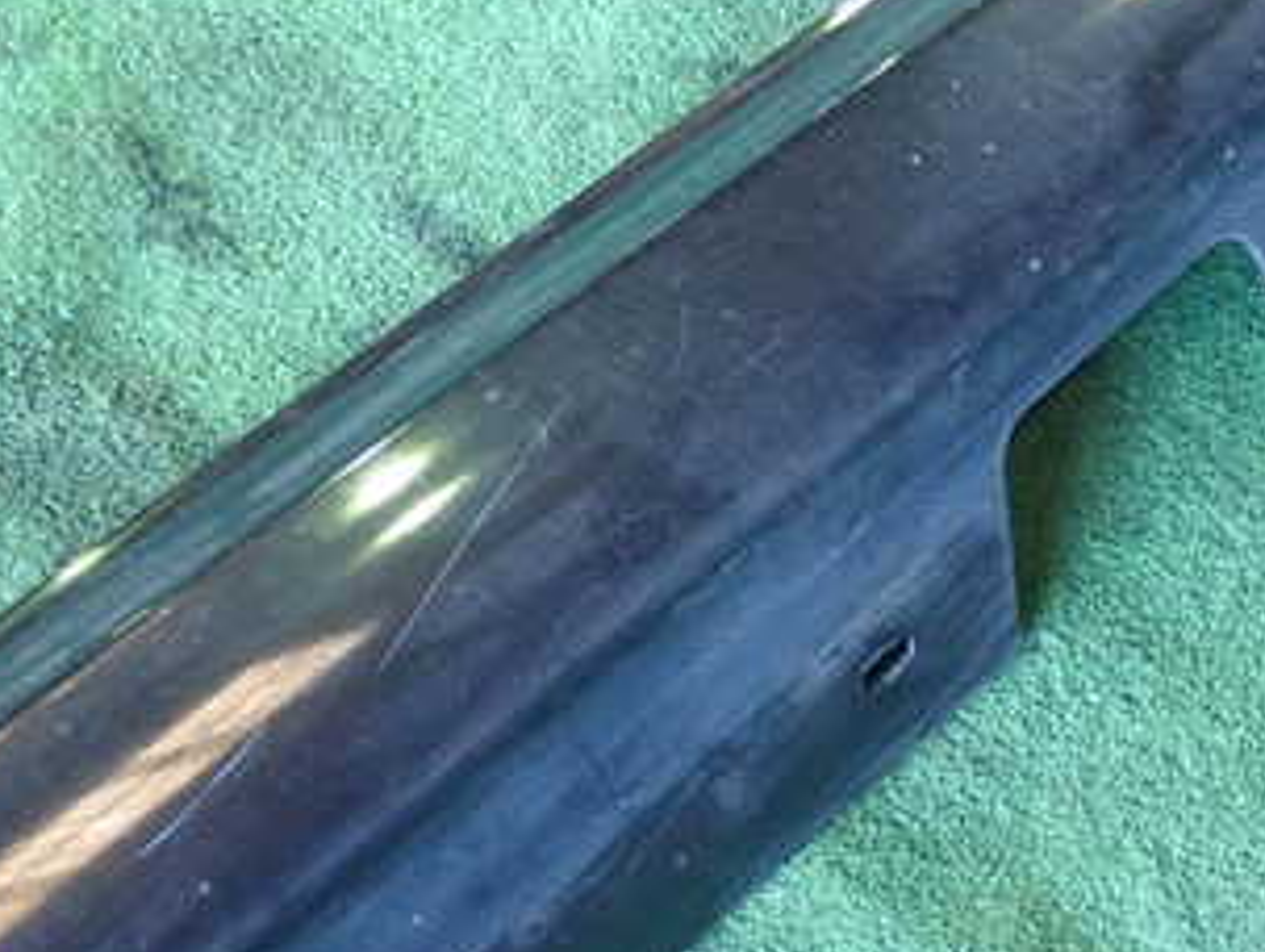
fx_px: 3183
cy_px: 213
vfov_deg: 16.9
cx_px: 731
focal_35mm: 87
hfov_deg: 22.5
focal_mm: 7.84
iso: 800
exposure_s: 1/30
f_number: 2.9
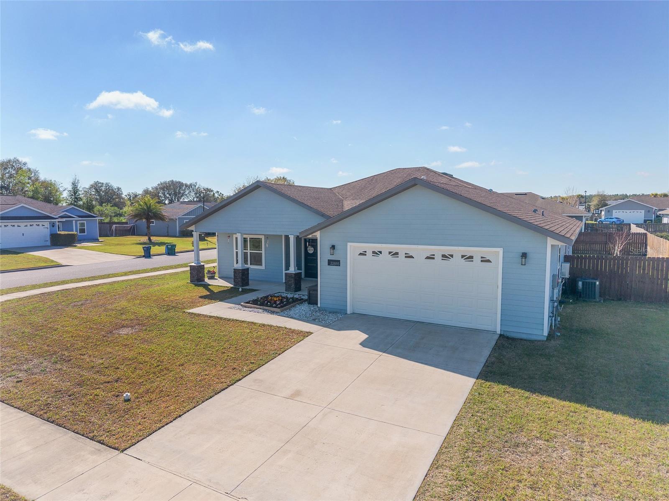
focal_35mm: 24
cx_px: 334
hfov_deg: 71.6
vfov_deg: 56.8
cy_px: 250
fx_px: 464
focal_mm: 8.67
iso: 270
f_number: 1.8
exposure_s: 1/5000
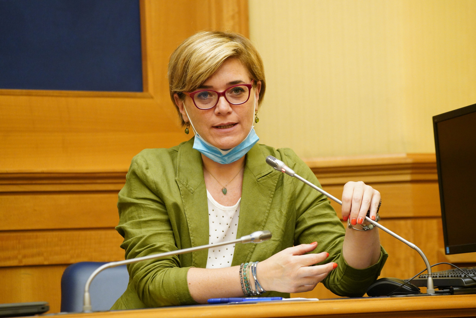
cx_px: 238
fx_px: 2288
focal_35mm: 173
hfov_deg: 11.9
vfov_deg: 7.9
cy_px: 159
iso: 6400
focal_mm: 173
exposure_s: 1/125
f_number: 5.6
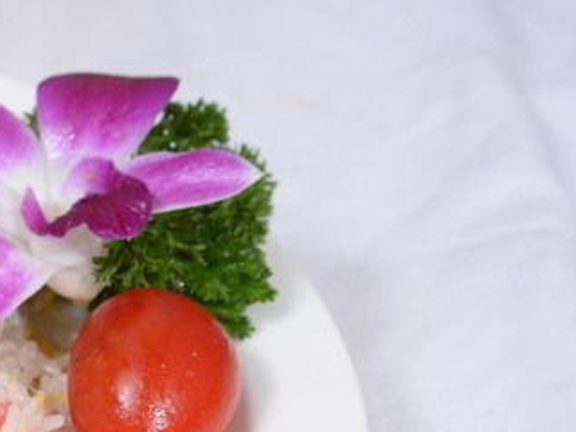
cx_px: -313
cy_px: 446
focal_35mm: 117
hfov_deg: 15.4
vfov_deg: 12.5
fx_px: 1947
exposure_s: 1/60
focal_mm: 38
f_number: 6.3
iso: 320
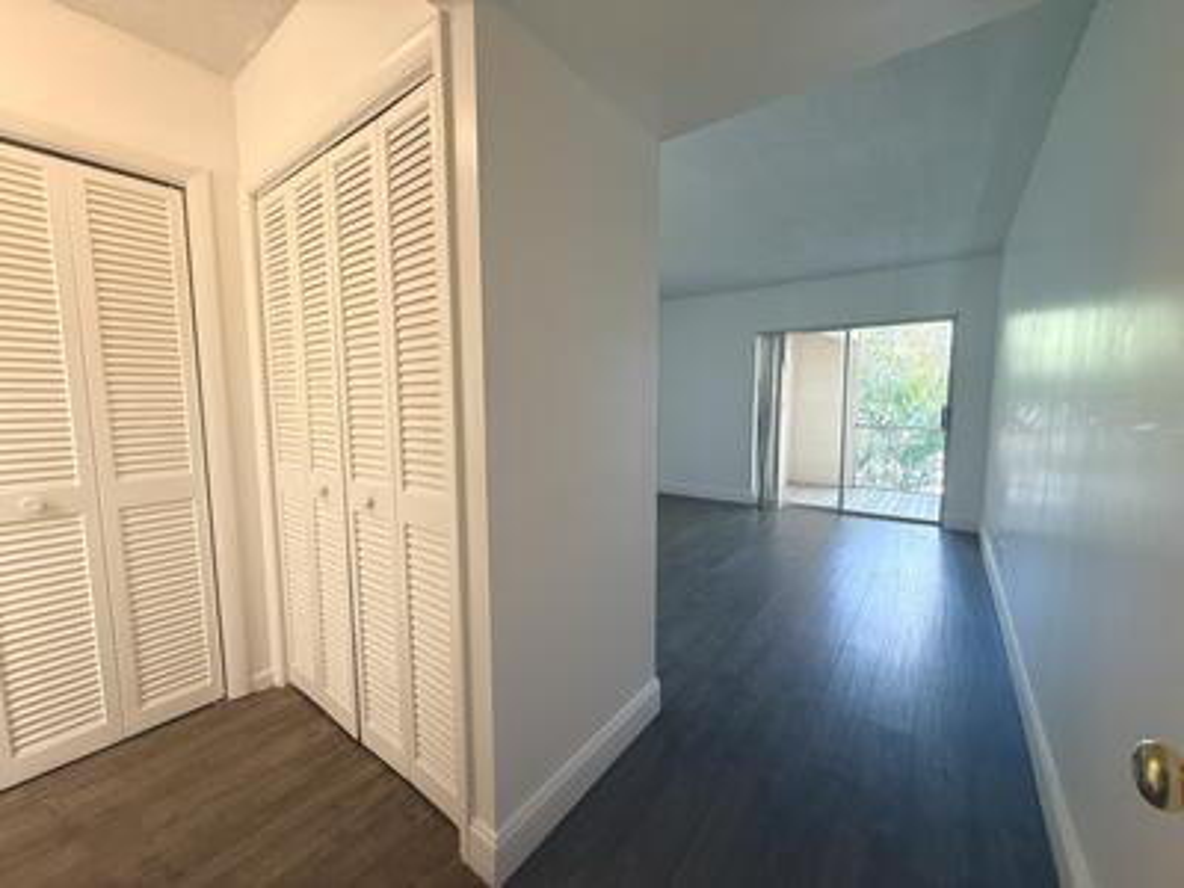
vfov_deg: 85.7
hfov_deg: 102.1
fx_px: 479
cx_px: 592
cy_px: 444
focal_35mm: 14
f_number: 2.2
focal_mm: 2.22
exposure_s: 1/60
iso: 200
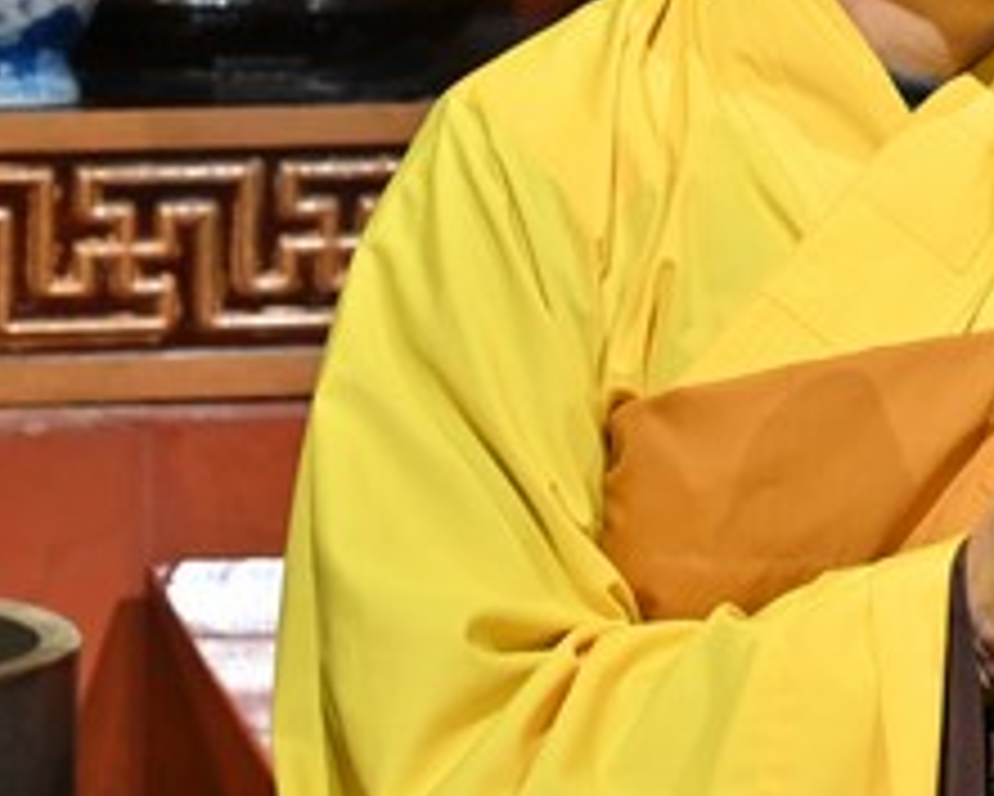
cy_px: 76
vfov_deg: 4.7
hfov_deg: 5.8
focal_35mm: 331
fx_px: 9742
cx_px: 1385
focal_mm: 120
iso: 2500
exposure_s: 1/160
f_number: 6.3
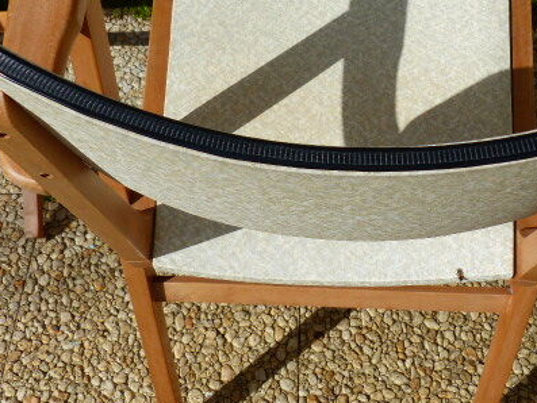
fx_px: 776
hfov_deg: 37.8
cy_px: 119
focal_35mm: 50
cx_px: 350
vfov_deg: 28.8
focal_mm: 5.6
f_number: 4
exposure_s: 1/1600
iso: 100
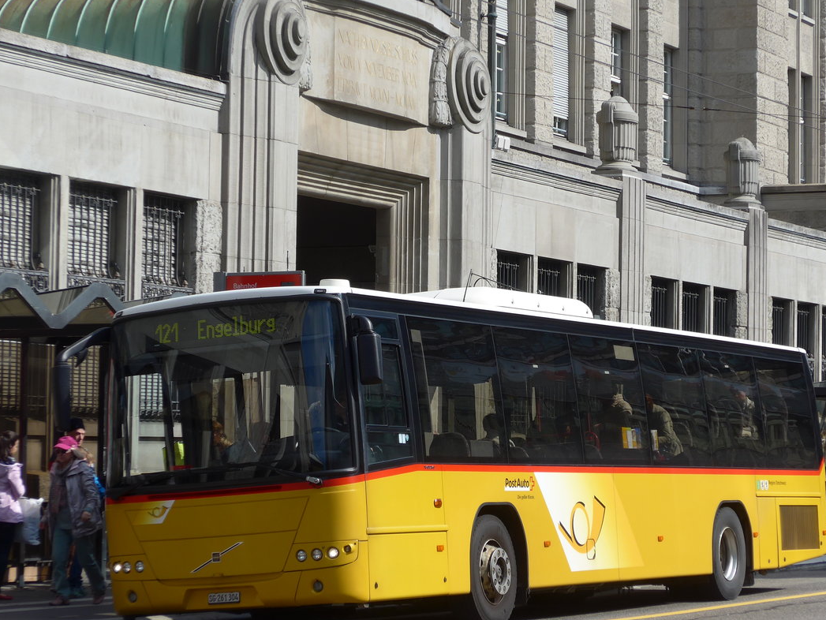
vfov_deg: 12.6
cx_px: 453
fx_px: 2817
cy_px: 352
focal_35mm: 118
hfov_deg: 16.7
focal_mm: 20.4
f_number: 4.8
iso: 80
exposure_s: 1/640
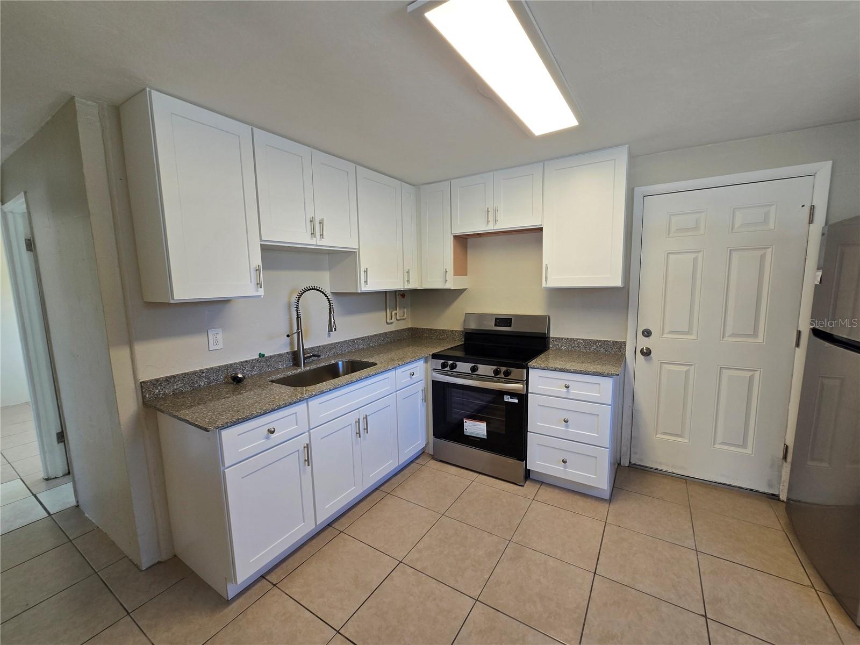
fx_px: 323
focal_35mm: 13
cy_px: 322
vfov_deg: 89.9
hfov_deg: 106.2
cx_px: 430
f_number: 2.2
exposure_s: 1/60
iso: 50
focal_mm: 2.2
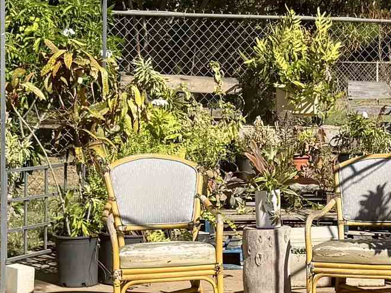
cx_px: 445
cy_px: 204
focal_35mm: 111
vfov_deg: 13.3
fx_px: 1254
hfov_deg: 17.1
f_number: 1.78
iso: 80
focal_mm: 6.76
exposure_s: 1/4049
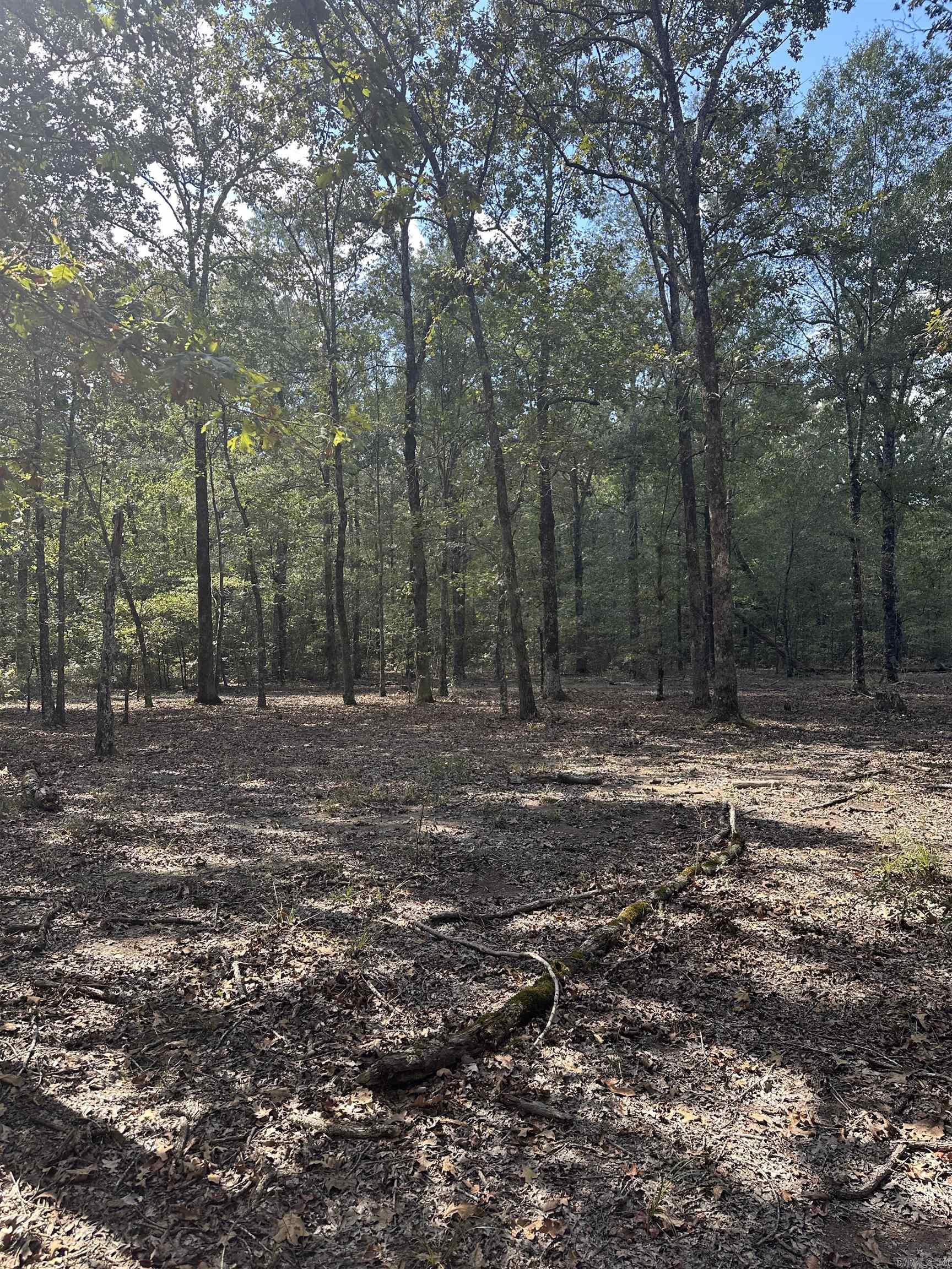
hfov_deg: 56.8
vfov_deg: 71.6
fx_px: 880
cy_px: 634
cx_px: 476
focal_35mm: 24
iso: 80
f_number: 1.78
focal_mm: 6.86
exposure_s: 1/458
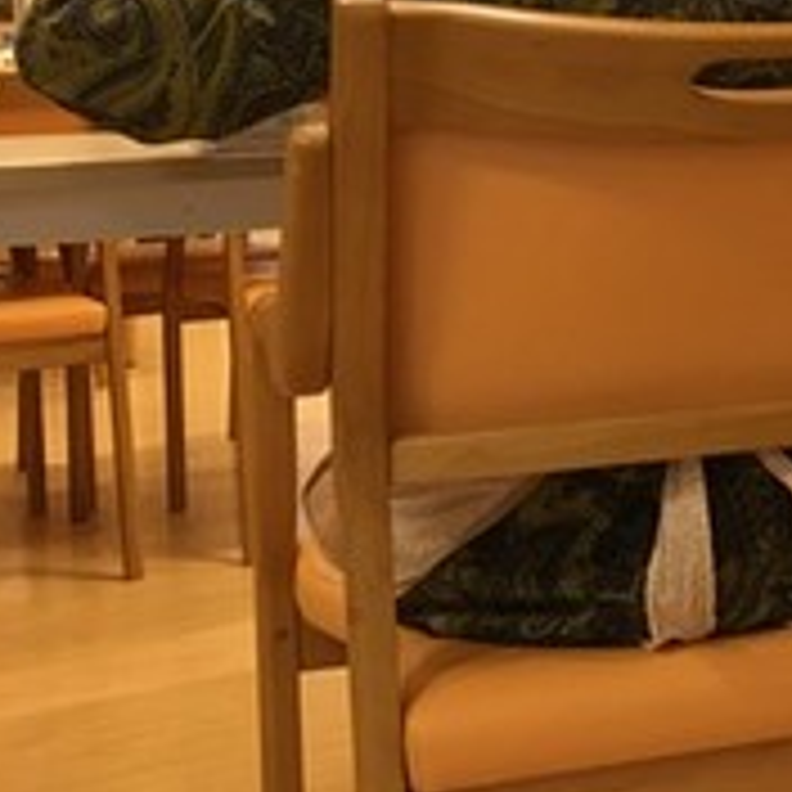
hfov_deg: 20.8
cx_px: 983
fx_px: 1993
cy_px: 140
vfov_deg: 22.1
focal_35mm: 77
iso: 32
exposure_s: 1/30
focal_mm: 3.99
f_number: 1.8
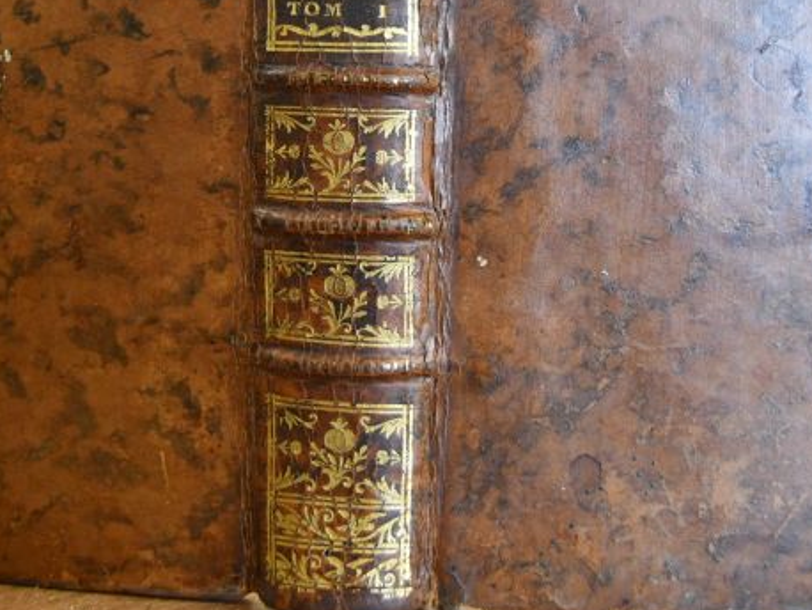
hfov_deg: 28.5
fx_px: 1596
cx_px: 413
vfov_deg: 21.3
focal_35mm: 68
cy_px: 113
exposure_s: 1/125
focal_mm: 24
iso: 1600
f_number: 3.8
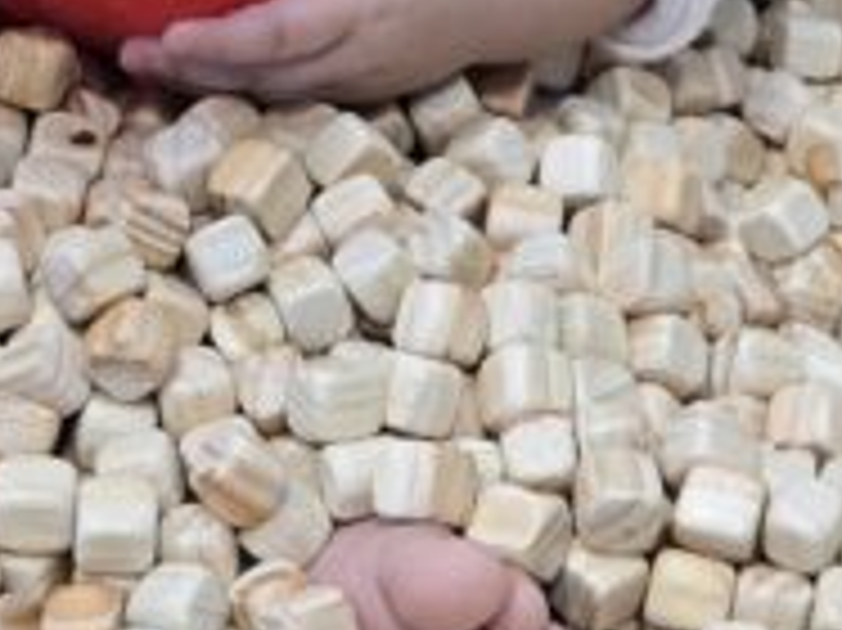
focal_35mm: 126
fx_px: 3063
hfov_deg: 15.6
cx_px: 234
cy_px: -36
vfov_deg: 11.6
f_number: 1.8
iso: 250
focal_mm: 5.4
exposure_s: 1/180
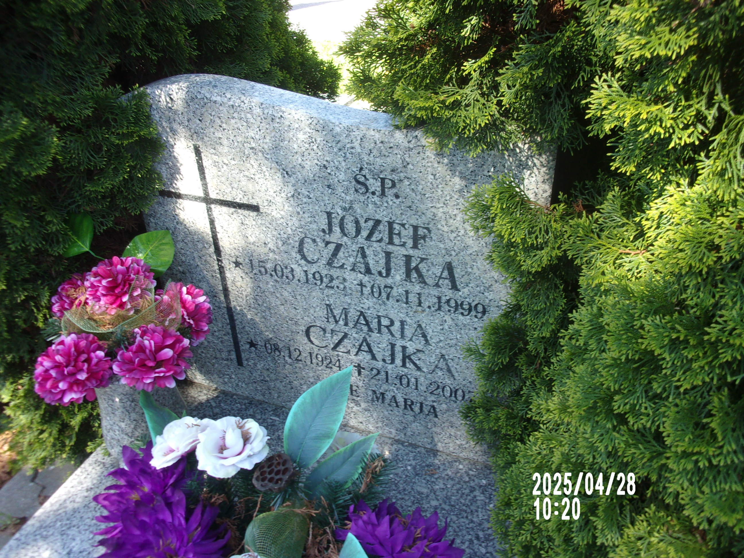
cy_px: 279
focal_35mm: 28
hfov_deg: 63.4
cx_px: 372
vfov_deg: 49.7
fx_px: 602
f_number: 3.9
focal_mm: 5.1
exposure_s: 1/70
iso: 80
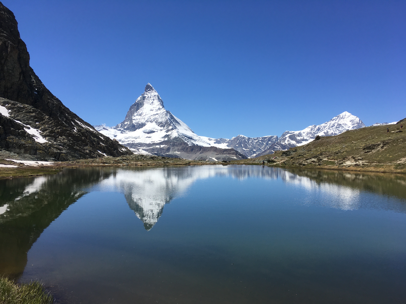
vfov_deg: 48.2
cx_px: 203
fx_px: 340
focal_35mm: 29
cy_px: 152
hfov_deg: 61.7
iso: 25
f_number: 2.2
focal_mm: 4.15
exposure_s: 1/2331
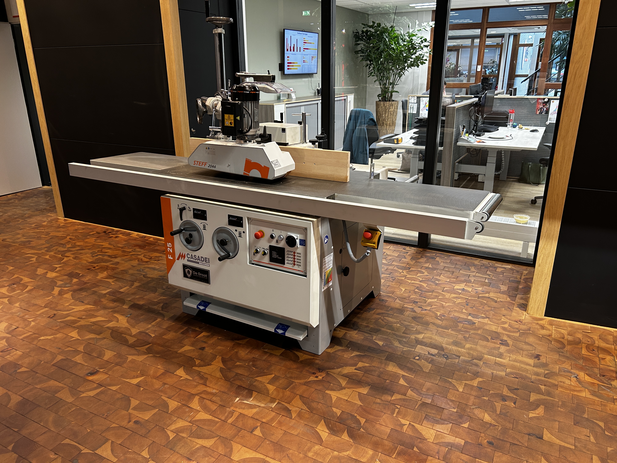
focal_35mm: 26
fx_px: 463
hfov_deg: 67.3
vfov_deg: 53.1
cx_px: 308
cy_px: 232
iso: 125
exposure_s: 1/50
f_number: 1.5
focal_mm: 5.7
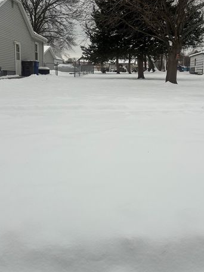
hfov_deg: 37.7
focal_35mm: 38
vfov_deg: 48.6
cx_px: 116
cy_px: 105
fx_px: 299
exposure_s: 1/3077
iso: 50
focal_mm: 5.7
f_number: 1.5
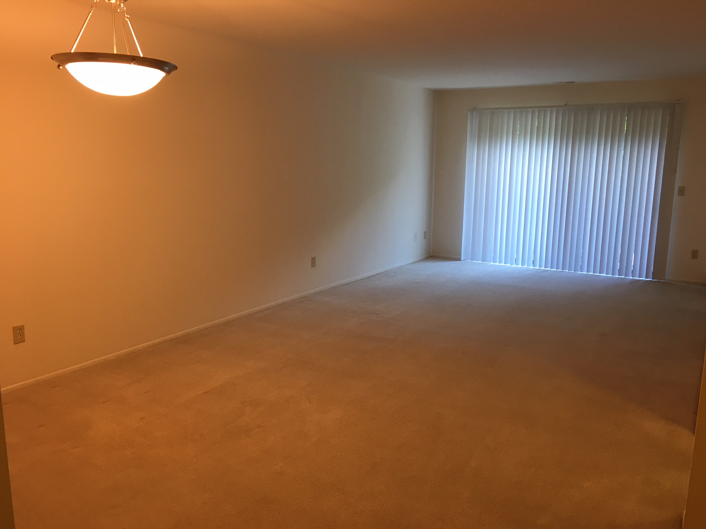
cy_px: 264
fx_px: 591
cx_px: 353
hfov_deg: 61.7
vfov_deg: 48.2
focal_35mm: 29
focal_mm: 4.15
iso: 50
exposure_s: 1/30
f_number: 2.2
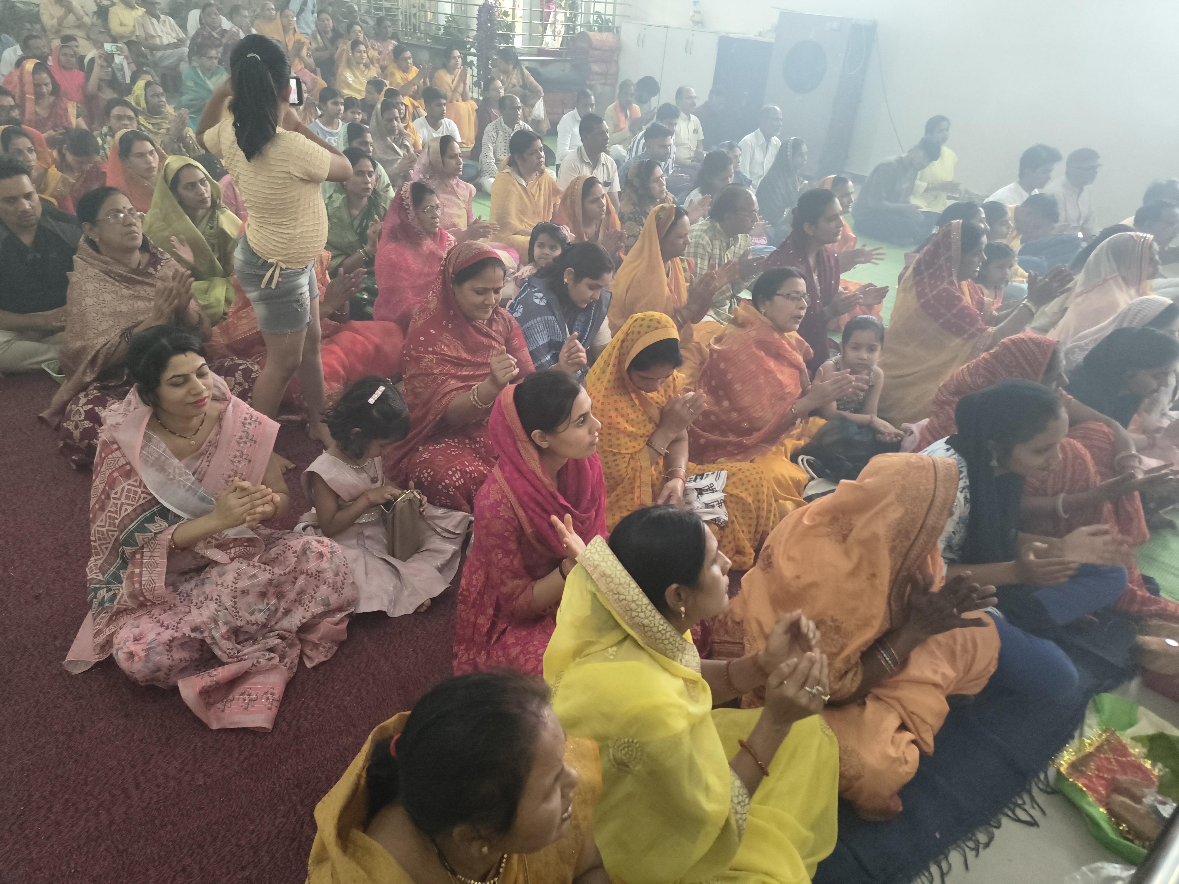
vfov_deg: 56.8
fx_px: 817
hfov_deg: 71.6
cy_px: 442
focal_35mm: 24
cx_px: 590
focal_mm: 5.56
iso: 512
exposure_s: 1/100
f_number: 1.8
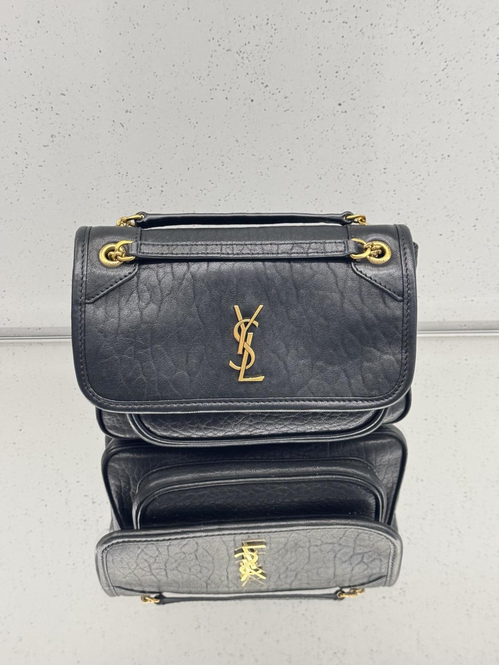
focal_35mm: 48
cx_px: 250
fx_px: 923
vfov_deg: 39.7
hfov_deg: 30.3
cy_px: 332
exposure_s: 1/100
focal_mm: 6.76
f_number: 1.78
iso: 100
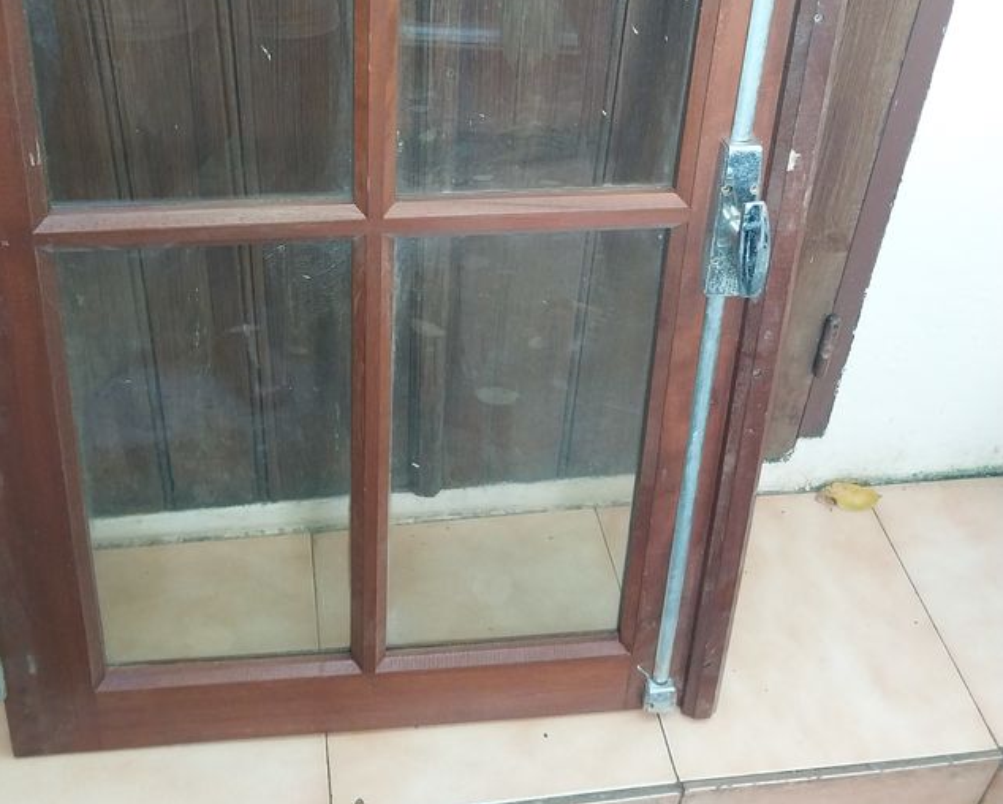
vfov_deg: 36.2
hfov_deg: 45.6
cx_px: 413
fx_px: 1188
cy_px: 168
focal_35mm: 40
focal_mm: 4
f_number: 1.8
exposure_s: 1/50
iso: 200
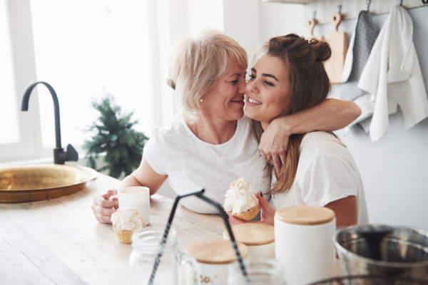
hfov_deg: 50.7
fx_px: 452
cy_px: 142
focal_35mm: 38
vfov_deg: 35.1
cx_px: 214
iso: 320
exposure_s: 1/200
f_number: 3.2
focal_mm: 38
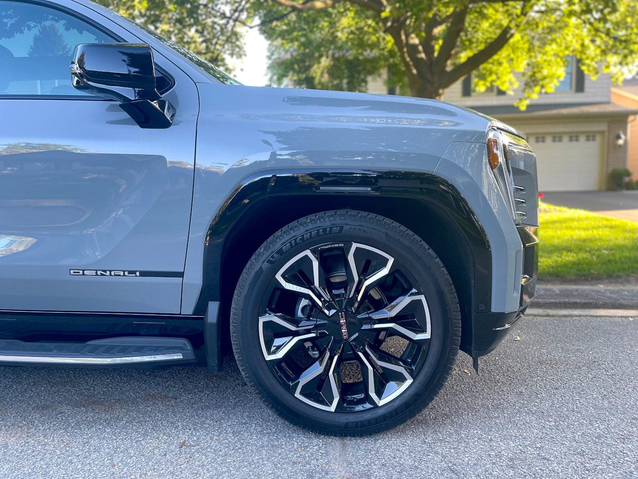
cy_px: 240
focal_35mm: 26
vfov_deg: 53.1
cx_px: 319
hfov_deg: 67.3
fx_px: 479
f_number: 1.6
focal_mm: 5.1
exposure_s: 1/121
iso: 64
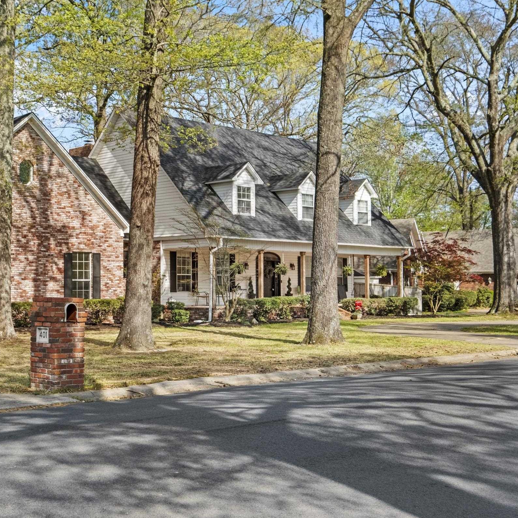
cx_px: 131
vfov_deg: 35.4
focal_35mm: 48
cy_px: 255
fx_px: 813
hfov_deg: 34.6
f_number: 8
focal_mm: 24
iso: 400
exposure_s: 1/100
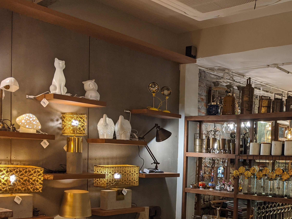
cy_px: 180
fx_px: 380
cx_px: 223
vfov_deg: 31.2
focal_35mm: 45
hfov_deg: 40.7
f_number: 1.8
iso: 88
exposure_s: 1/99.9
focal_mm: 4.44
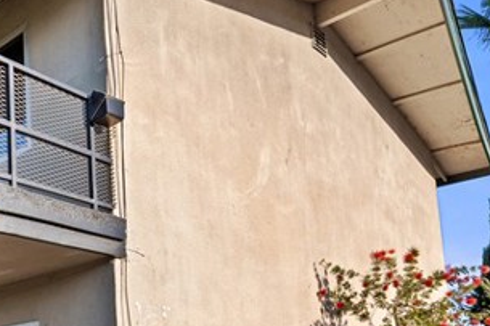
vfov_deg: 26.9
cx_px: -48
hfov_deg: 35.8
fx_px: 639
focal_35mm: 47
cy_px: 332
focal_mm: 14
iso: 250
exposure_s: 1/100
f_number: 9
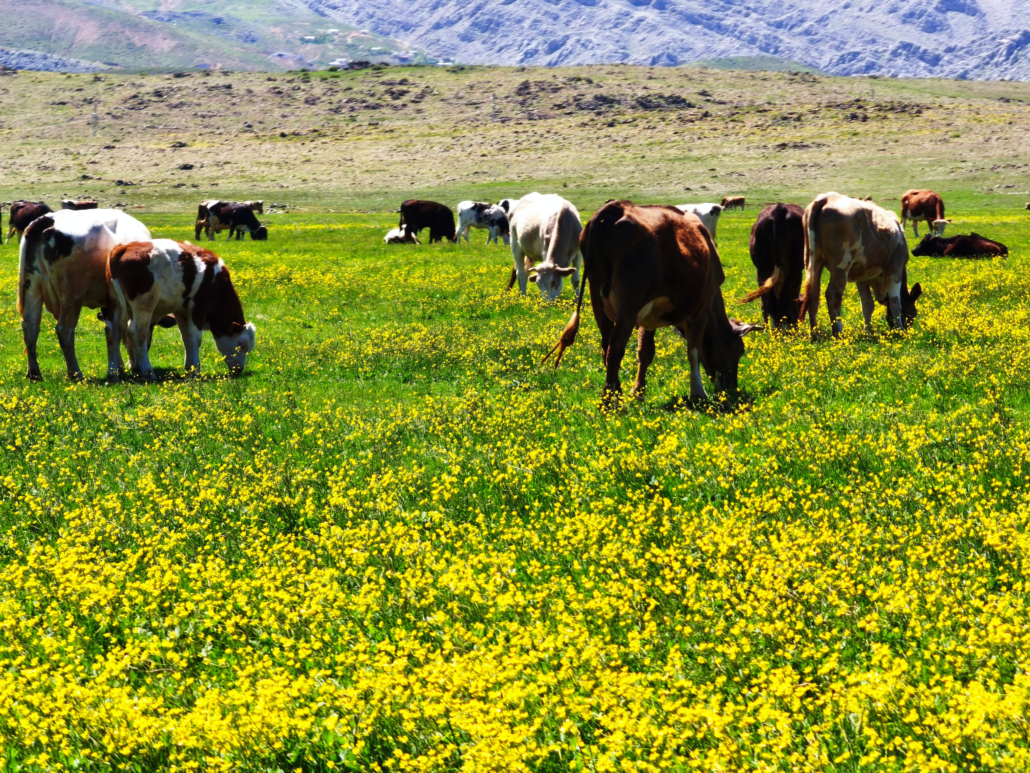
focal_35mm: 120
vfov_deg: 12.3
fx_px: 3571
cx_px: 515
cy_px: 386
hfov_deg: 16.4
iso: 50
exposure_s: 1/241
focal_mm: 8.8
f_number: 2
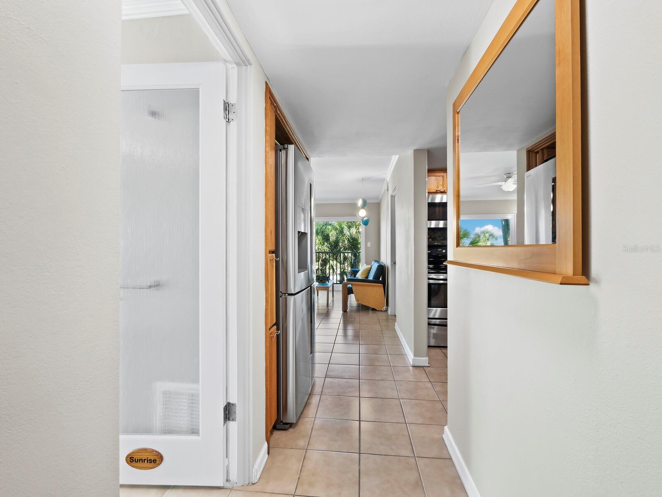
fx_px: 268
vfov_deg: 85.7
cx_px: 331
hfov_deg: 102.0
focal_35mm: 14
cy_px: 248
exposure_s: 1
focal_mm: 7
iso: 250
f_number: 11
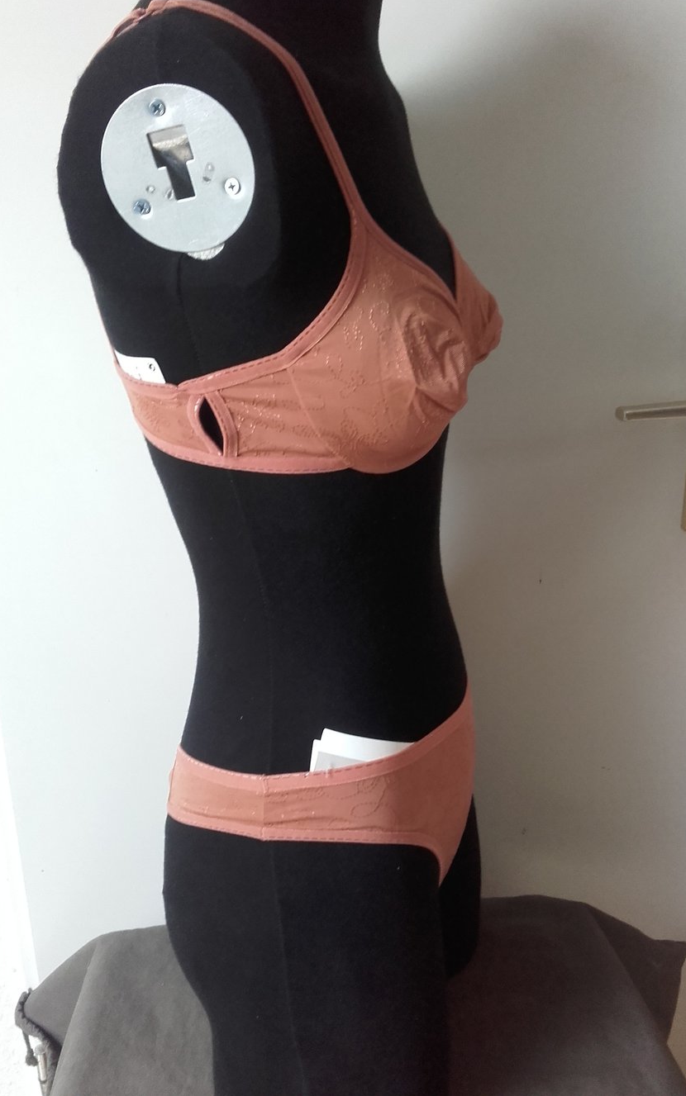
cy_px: 547
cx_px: 326
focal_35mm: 33
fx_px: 987
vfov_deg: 58.1
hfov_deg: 38.3
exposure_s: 1/33
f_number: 2.2
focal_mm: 3.31
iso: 100
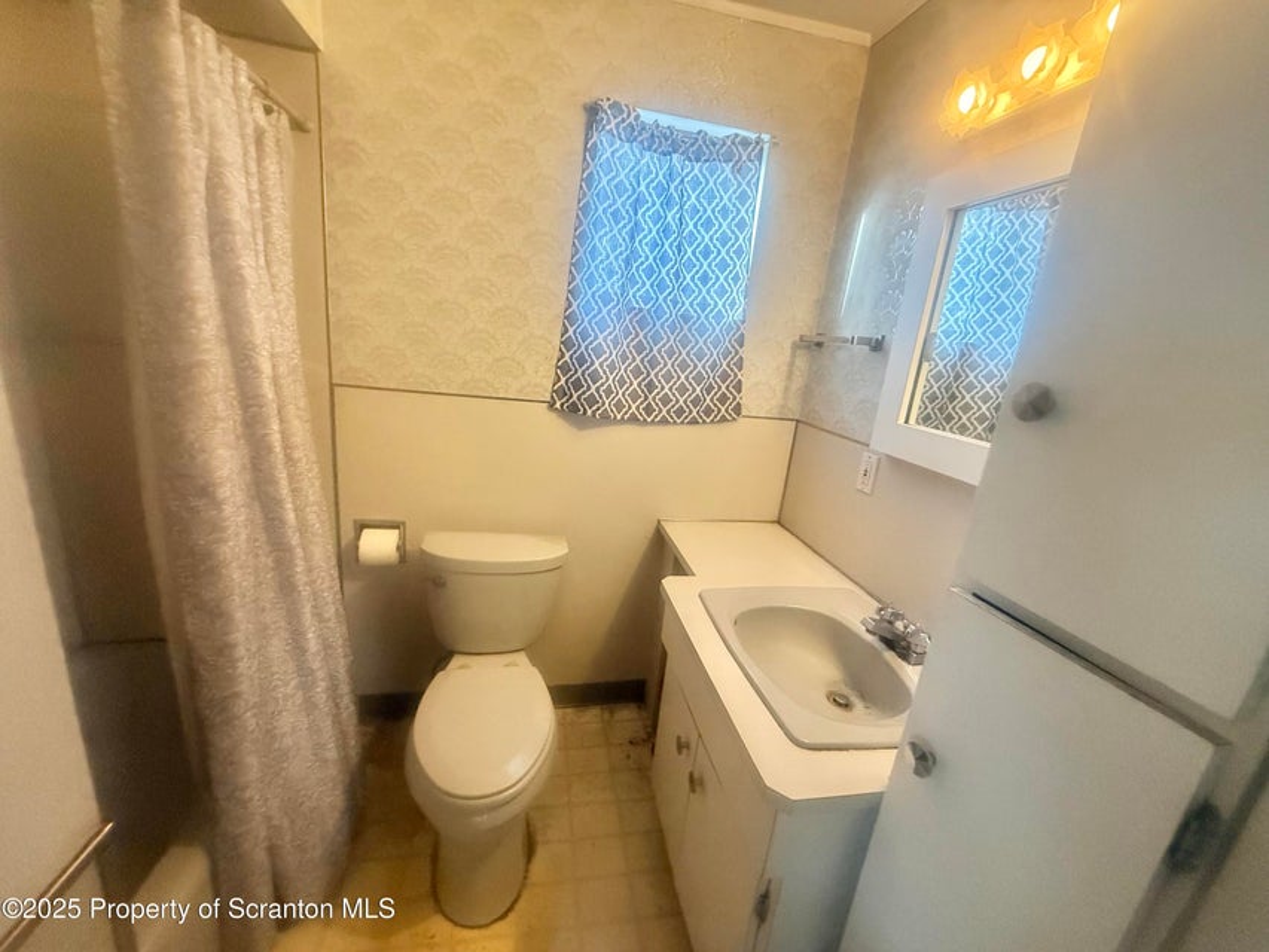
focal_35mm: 14
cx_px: 634
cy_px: 476
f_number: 2.2
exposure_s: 1/60
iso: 640
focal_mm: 2.22
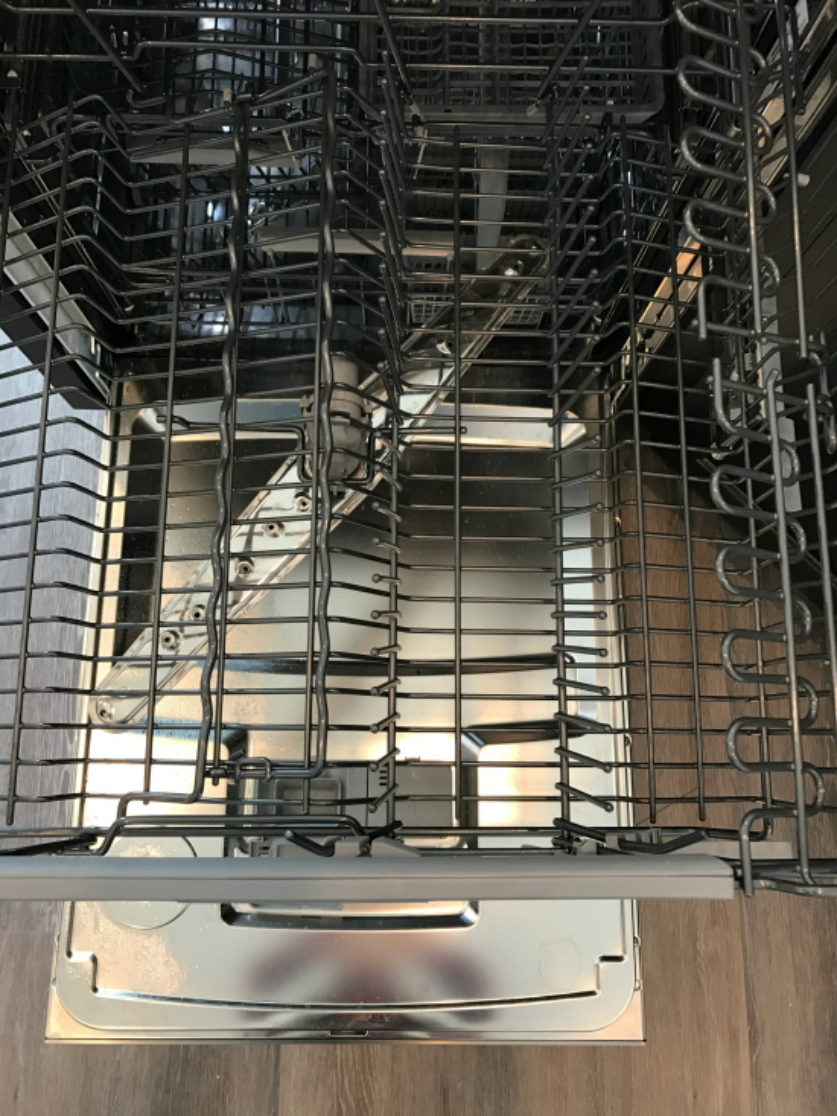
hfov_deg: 49.8
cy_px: 558
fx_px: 902
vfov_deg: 63.4
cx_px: 418
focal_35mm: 28
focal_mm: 3.99
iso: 40
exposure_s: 1/24
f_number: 1.8
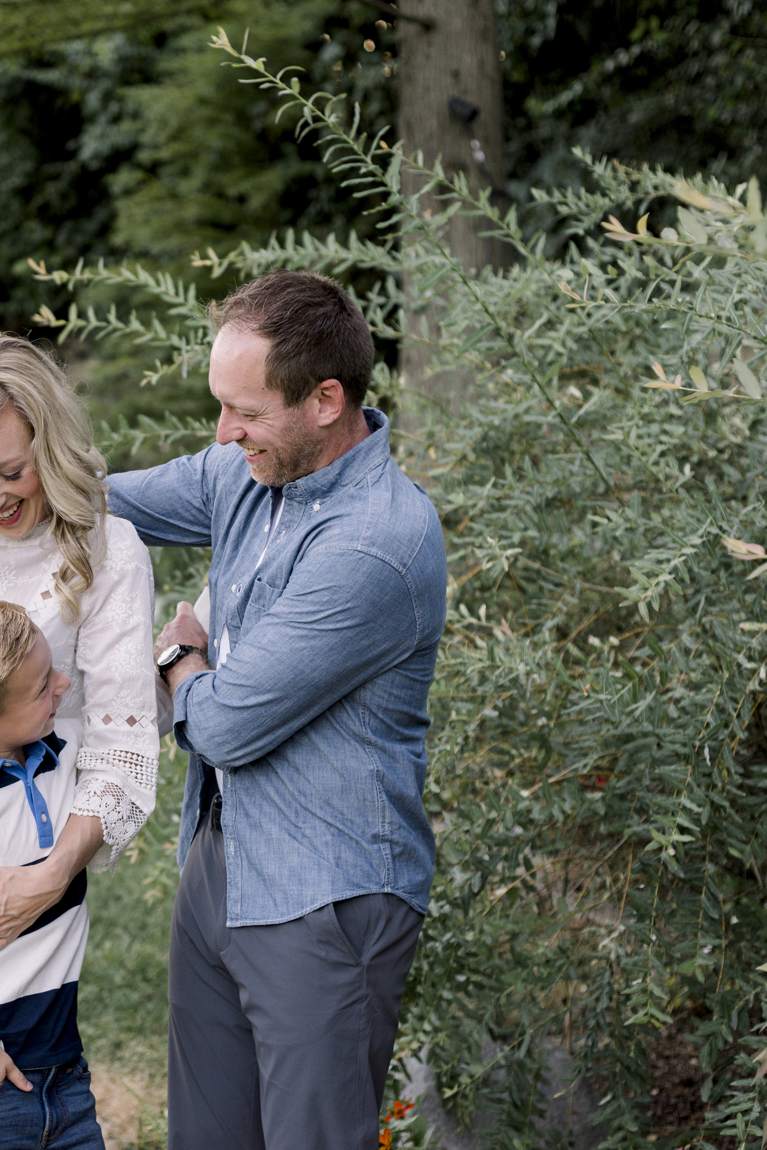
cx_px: 91
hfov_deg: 17.9
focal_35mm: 75
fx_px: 2396
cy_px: 575
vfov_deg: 27.0
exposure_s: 1/500
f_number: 3.2
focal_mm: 50
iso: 800
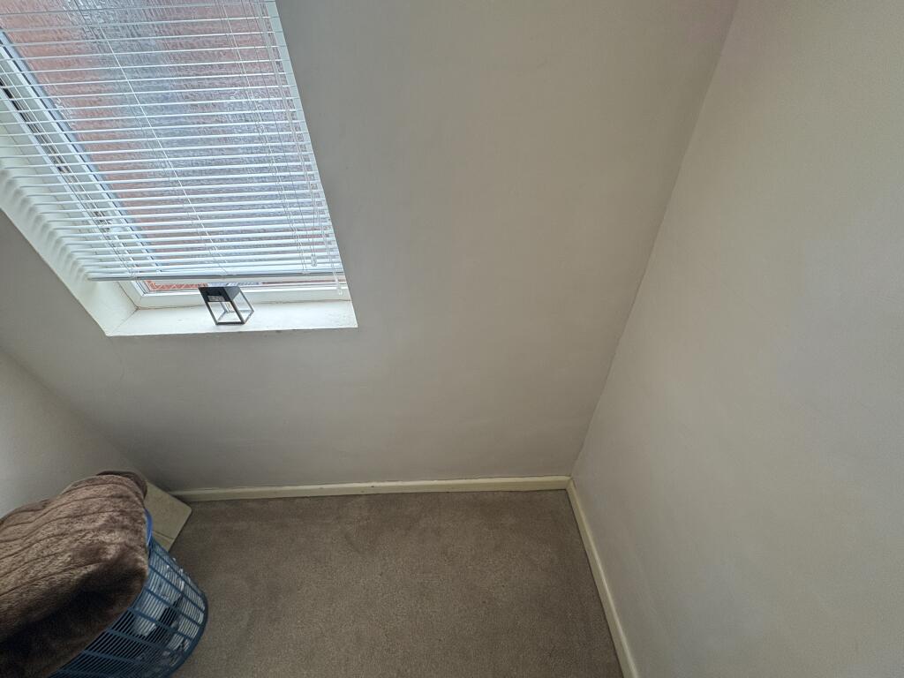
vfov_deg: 85.7
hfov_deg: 102.1
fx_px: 366
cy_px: 339
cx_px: 452
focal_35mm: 14
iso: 125
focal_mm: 2.22
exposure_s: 1/111
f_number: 2.2
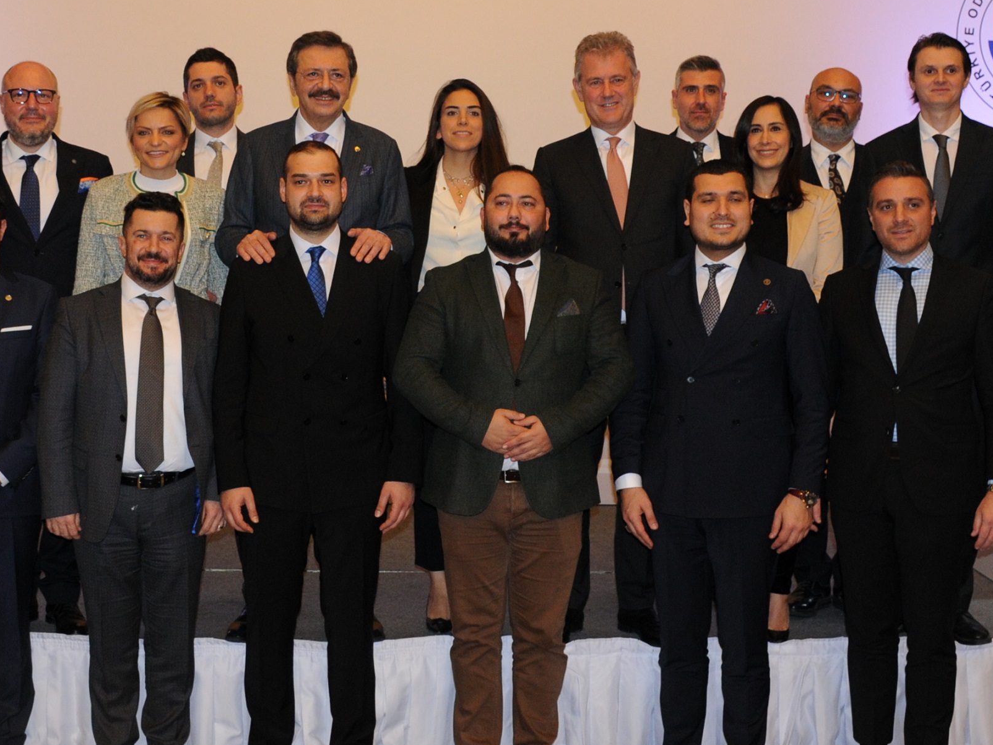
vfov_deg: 28.0
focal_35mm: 52
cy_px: 289
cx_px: 399
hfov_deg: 36.7
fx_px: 1492
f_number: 4.5
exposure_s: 1/60
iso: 640
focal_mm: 20
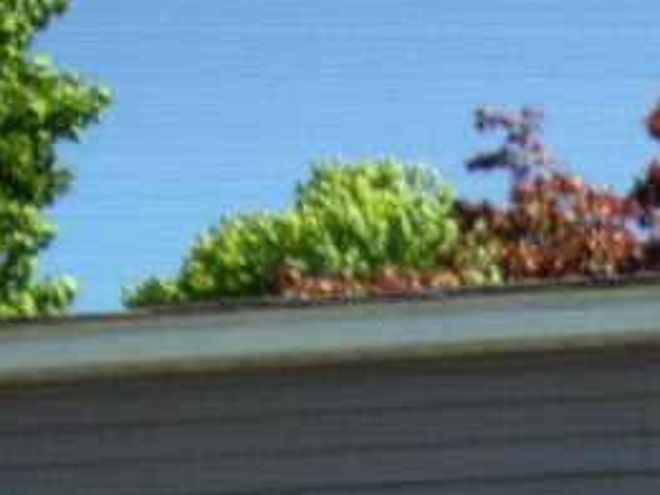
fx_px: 2842
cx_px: 746
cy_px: 831
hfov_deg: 13.0
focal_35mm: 149
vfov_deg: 9.6
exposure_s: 1/320
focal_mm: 7.9
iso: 64
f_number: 2.8
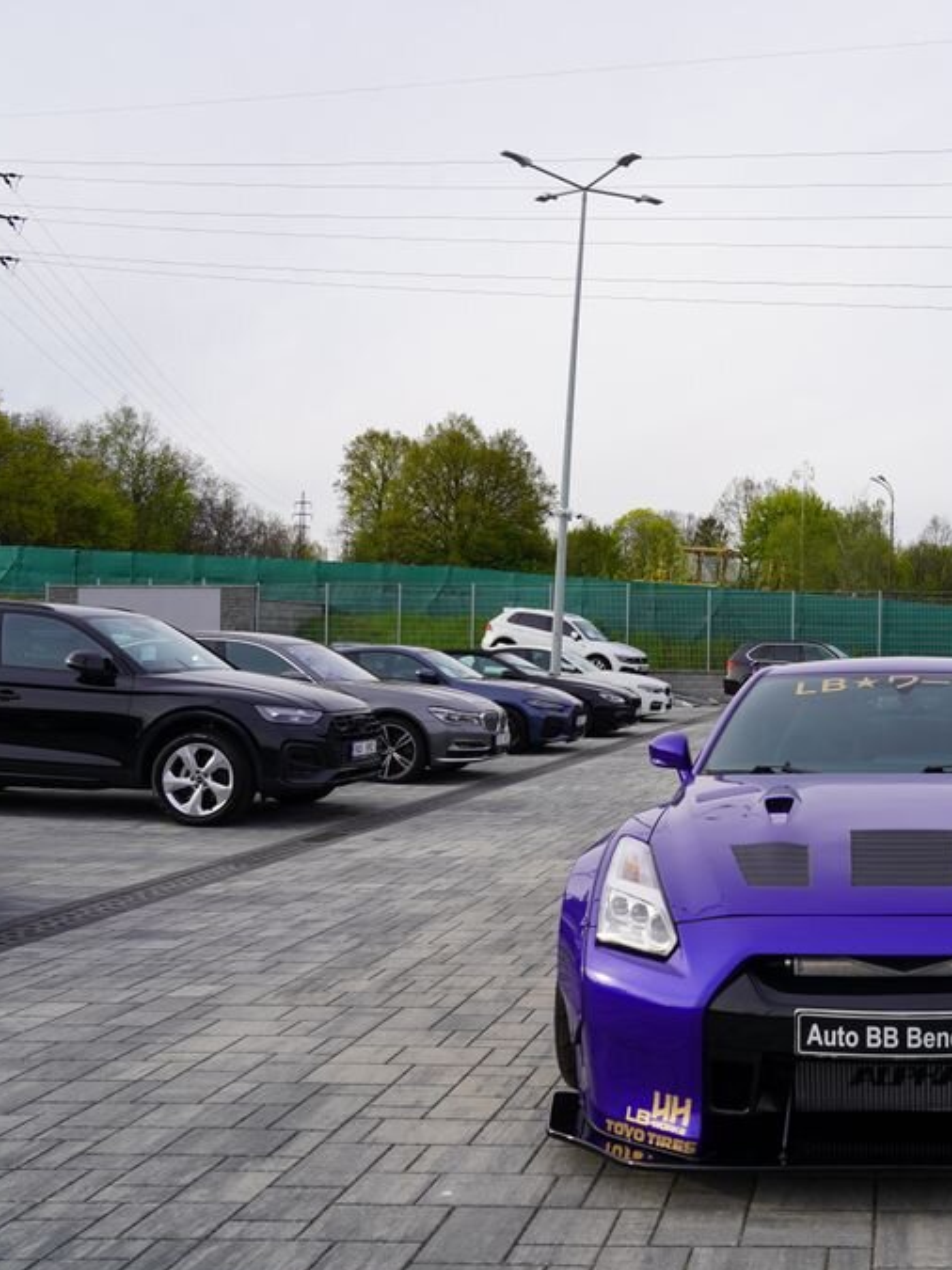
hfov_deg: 37.2
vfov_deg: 52.6
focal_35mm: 35
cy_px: 641
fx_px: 1284
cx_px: 912
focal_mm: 24
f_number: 8
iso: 100
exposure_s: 1/125
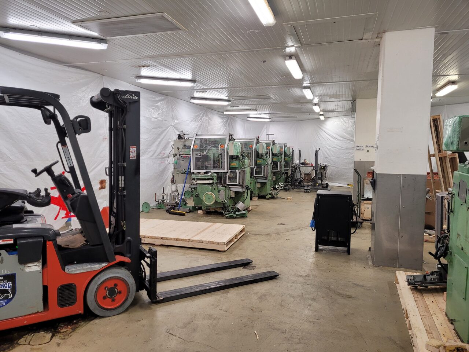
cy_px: 176
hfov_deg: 67.3
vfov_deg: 53.1
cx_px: 234
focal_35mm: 26
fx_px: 352
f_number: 1.8
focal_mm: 5.4
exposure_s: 1/120
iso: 160
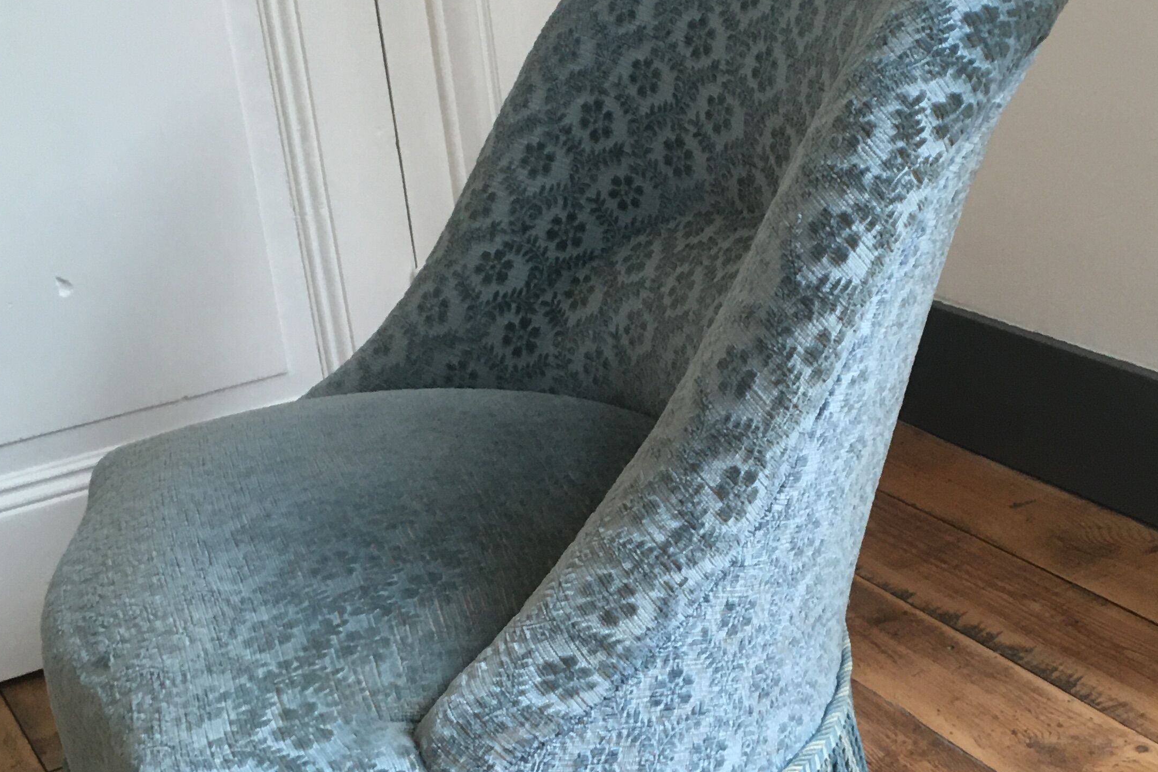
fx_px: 1801
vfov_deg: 24.2
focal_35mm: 56
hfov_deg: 35.5
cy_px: 343
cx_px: 697
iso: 125
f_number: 2.2
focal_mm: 4.15
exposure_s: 1/33
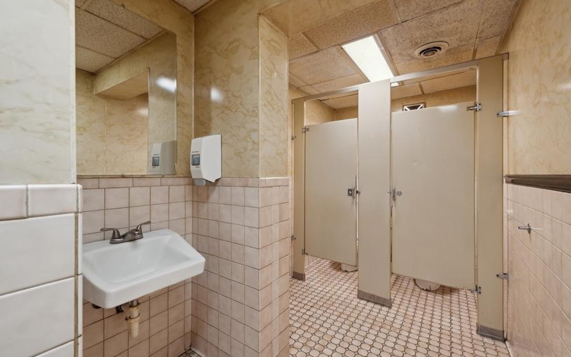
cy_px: 171
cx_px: 289
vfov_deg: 74.8
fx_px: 233
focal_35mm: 15
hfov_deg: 101.4
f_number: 11
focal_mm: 14
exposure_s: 1/2
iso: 50
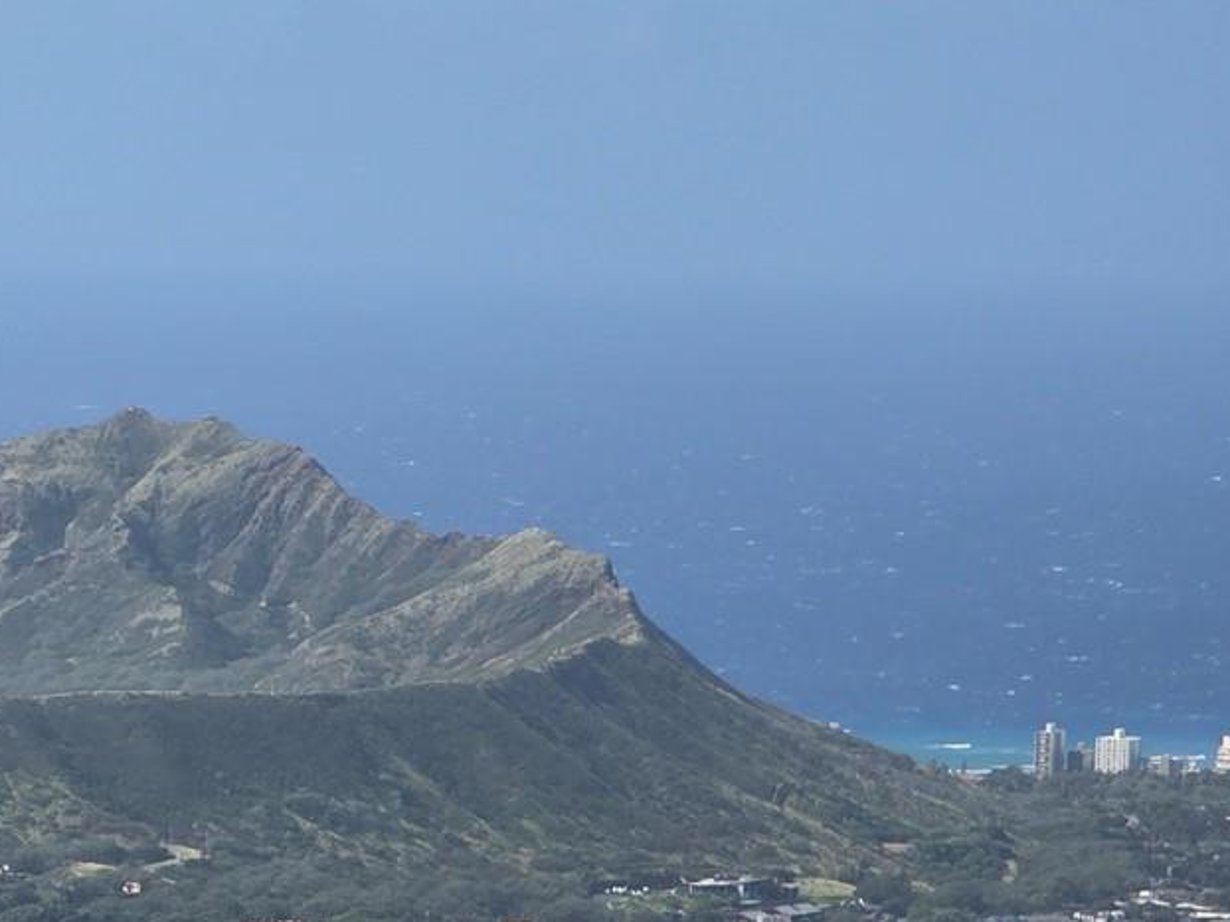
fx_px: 10514
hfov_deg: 6.6
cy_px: 801
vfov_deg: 5.0
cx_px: -330
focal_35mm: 296
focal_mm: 18.6
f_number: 3.4
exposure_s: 1/1789
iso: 64
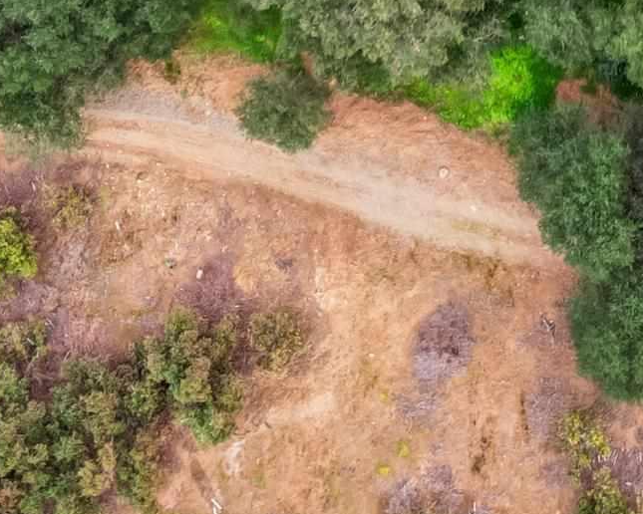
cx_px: 527
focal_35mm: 96
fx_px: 1827
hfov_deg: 19.7
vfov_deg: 13.9
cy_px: -475
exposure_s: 1/60
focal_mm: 8.4
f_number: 2.8
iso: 100
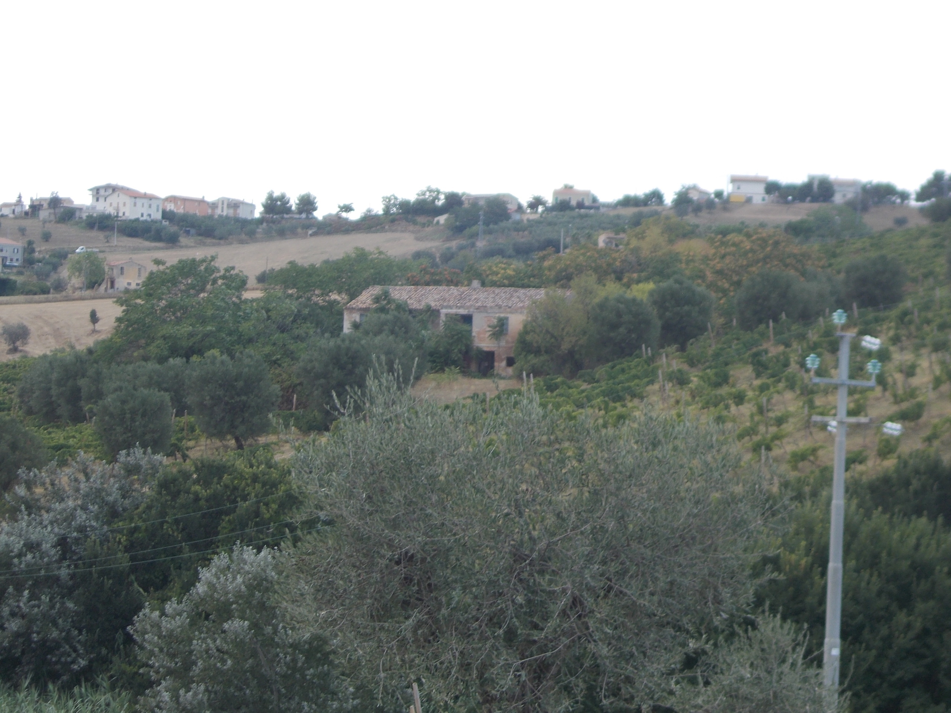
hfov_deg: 15.2
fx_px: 3571
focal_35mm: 130
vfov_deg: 11.4
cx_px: 476
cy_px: 356
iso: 80
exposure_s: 1/60
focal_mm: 23
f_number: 6.5
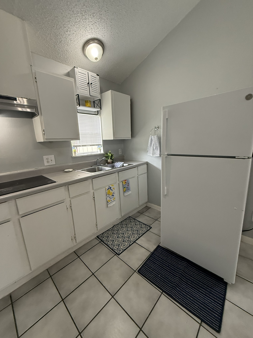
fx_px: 136
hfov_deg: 85.7
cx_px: 126
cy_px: 169
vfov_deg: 102.1
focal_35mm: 14
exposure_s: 1/120
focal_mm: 2.22
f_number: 2.2
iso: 320
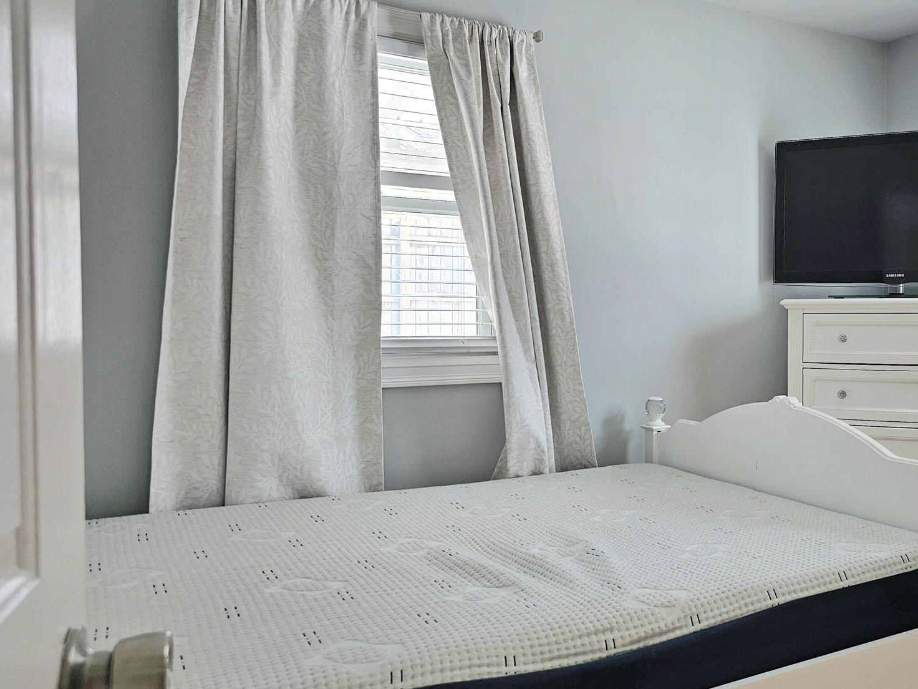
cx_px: 631
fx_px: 849
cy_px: 340
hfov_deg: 55.3
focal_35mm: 32
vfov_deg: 44.2
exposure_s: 1/208
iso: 64
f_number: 1.7
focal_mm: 6.3
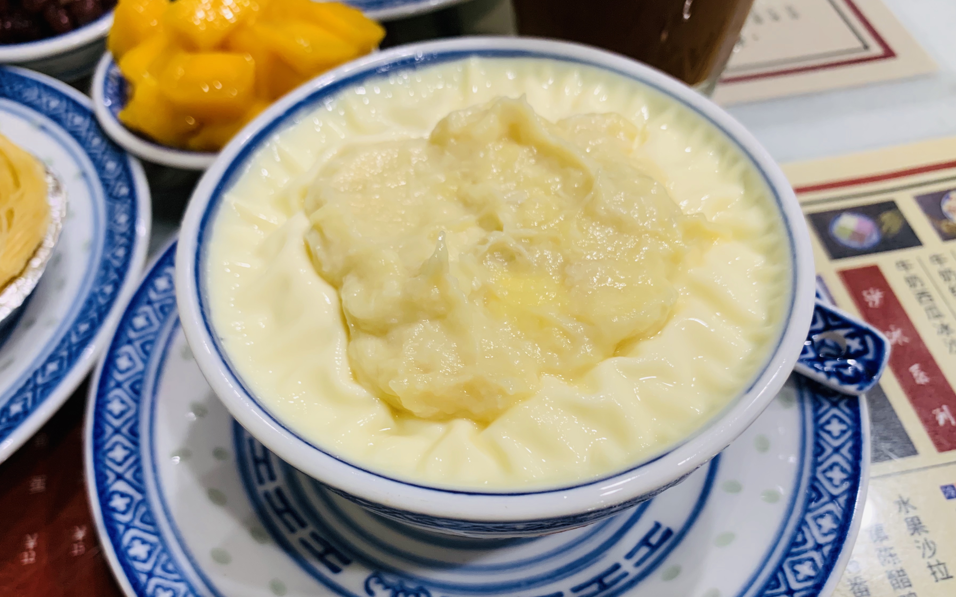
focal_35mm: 31
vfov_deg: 40.2
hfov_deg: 61.2
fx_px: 808
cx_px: 461
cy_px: 387
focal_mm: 4.25
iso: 160
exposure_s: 1/60
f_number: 1.8
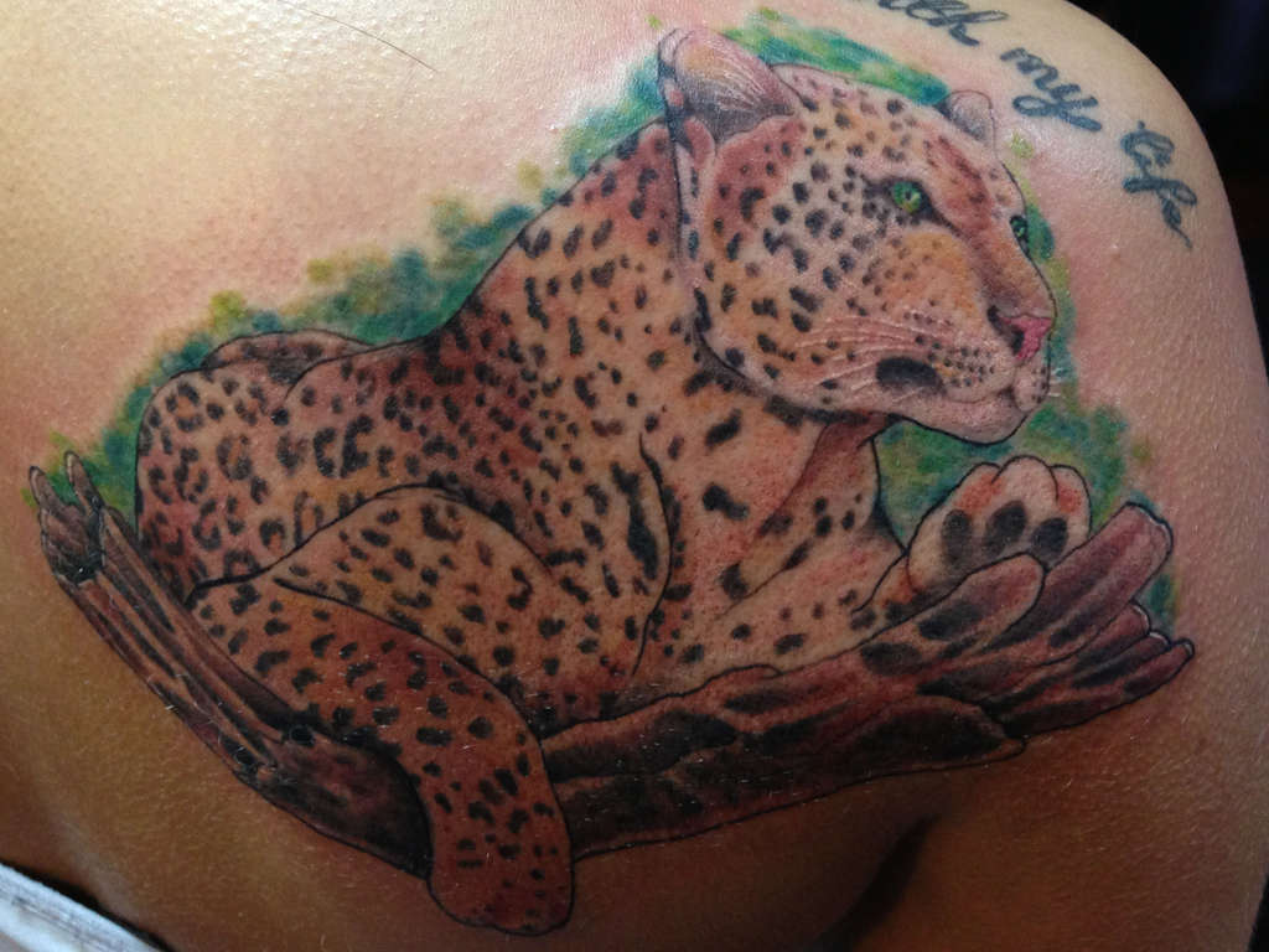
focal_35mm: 33
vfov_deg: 42.9
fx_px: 1210
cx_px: 634
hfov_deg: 55.4
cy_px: 476
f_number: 2.4
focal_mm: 4.13
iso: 200
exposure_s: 1/20
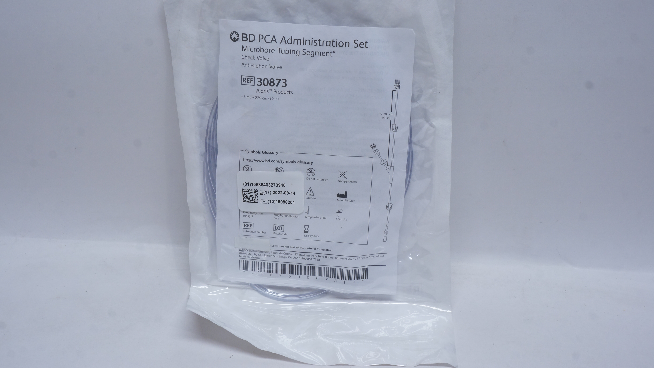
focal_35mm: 44
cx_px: 327
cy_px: 155
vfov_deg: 27.1
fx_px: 763
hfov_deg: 46.4
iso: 400
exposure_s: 1/15
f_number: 13
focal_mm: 28
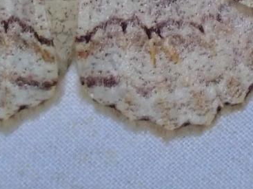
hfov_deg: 6.4
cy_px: -37
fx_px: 2272
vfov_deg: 4.8
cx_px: 79
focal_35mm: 311
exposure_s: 1/250
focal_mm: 18
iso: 200
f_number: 6.3
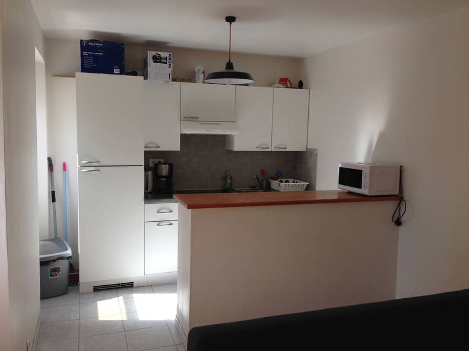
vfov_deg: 42.9
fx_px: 447
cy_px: 176
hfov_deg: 55.4
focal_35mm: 33
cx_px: 234
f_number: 2.4
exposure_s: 1/195
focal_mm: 4.12
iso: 50
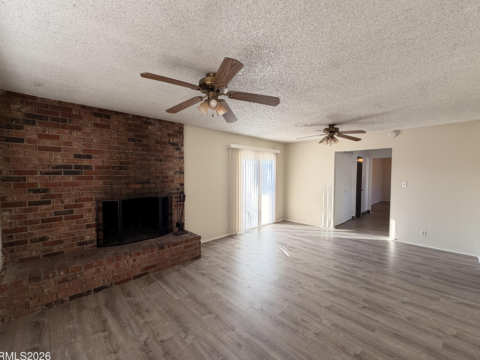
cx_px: 238
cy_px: 181
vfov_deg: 81.7
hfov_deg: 98.2
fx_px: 208
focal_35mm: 15
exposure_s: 1/121
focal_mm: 2.22
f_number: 2.2
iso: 100
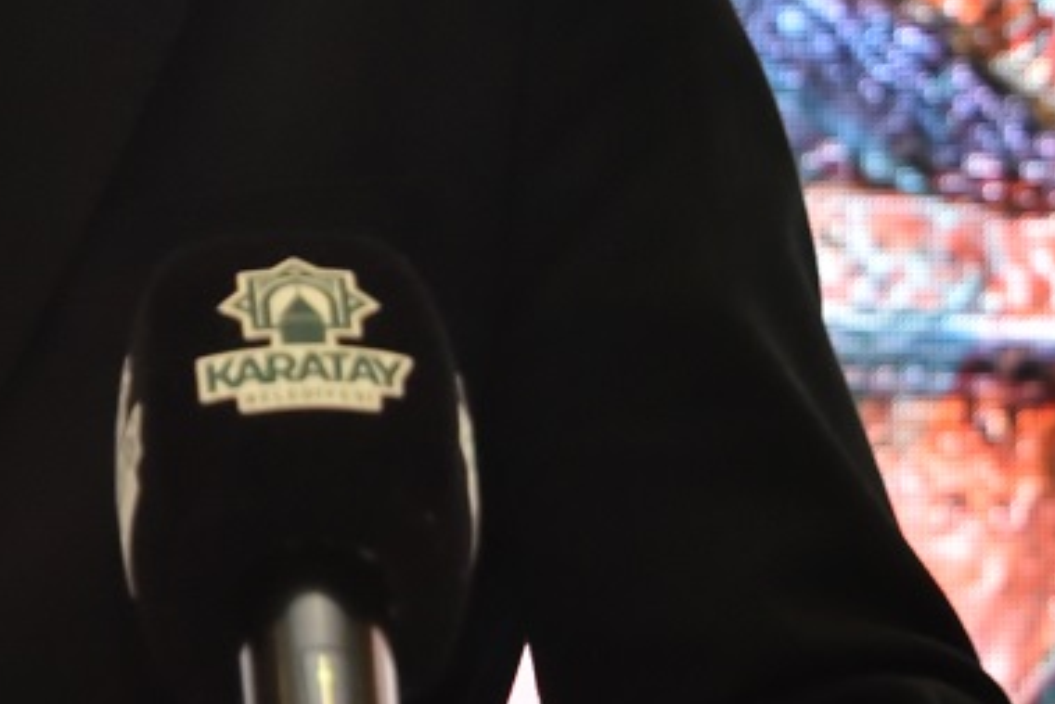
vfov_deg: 3.8
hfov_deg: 5.7
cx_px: -406
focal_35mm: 356
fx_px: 10436
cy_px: -480
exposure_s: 1/60
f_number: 7.1
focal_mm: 90
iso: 2000
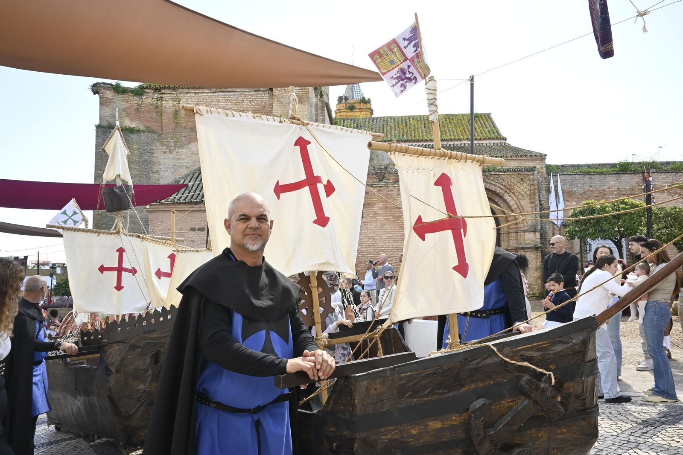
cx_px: 342
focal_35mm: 24
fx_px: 455
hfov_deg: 73.8
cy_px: 228
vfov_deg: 53.1
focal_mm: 16
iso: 640
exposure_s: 1/500
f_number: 6.3
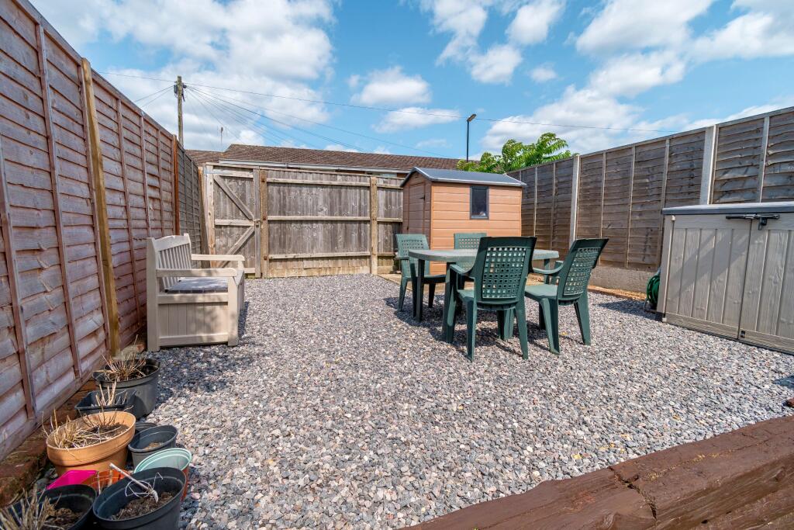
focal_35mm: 15
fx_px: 331
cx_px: 397
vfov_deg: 77.3
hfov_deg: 100.4
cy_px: 265
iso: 320
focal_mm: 10
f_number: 7.1
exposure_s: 1/2000
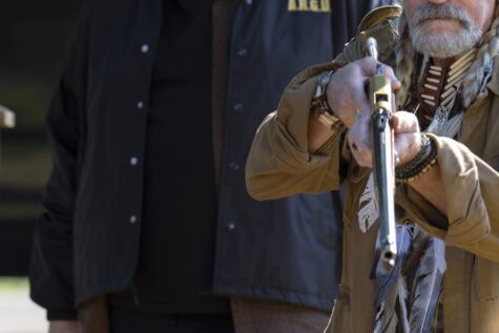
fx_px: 4631
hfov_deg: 6.2
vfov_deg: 4.1
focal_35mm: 334
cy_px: 107
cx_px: 345
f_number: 4
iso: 400
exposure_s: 1/125
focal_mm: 155
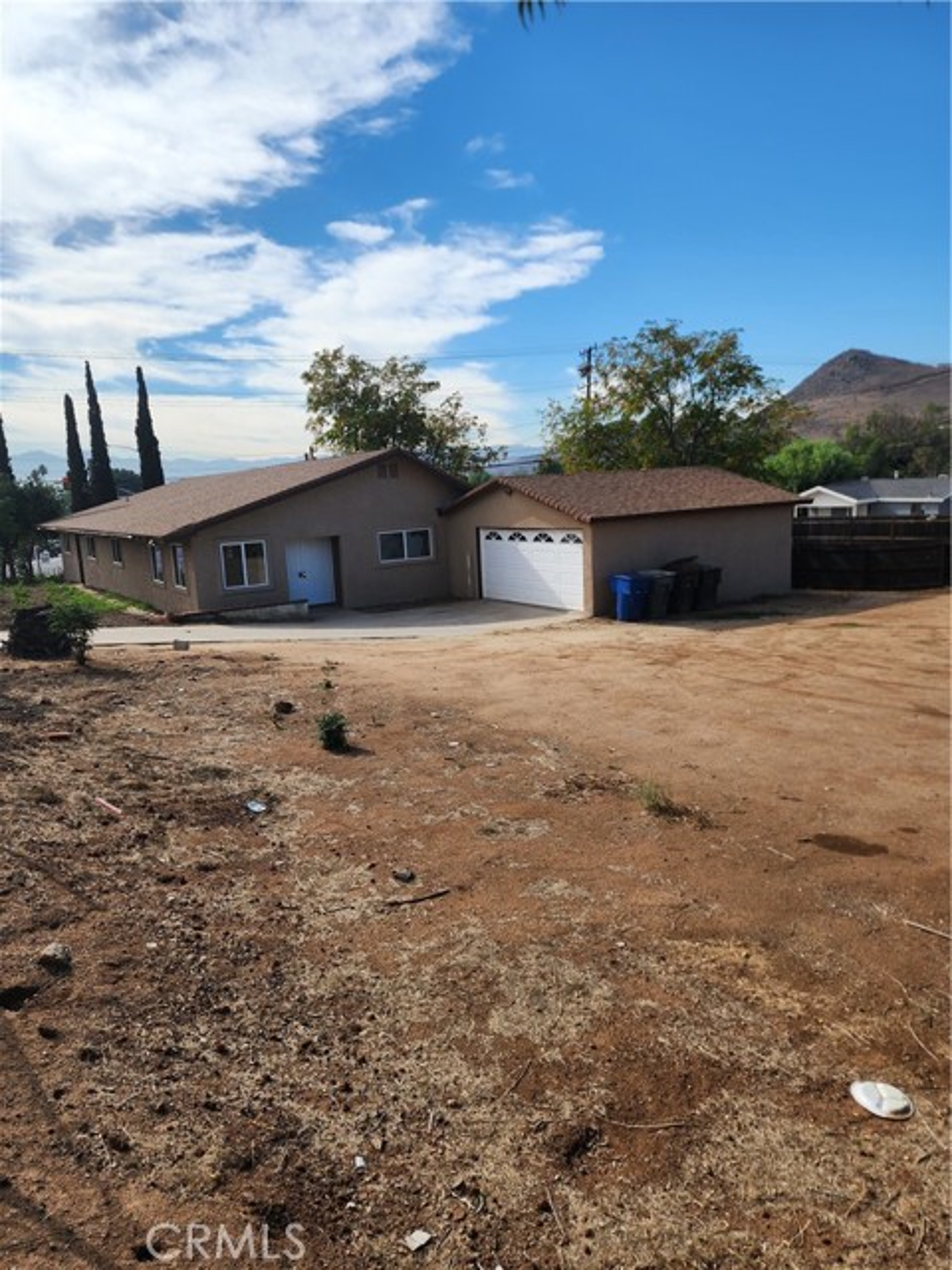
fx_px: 843
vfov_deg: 73.9
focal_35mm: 23
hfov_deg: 58.9
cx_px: 476
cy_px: 635
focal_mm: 6.4
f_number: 1.8
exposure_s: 1/1024
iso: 12
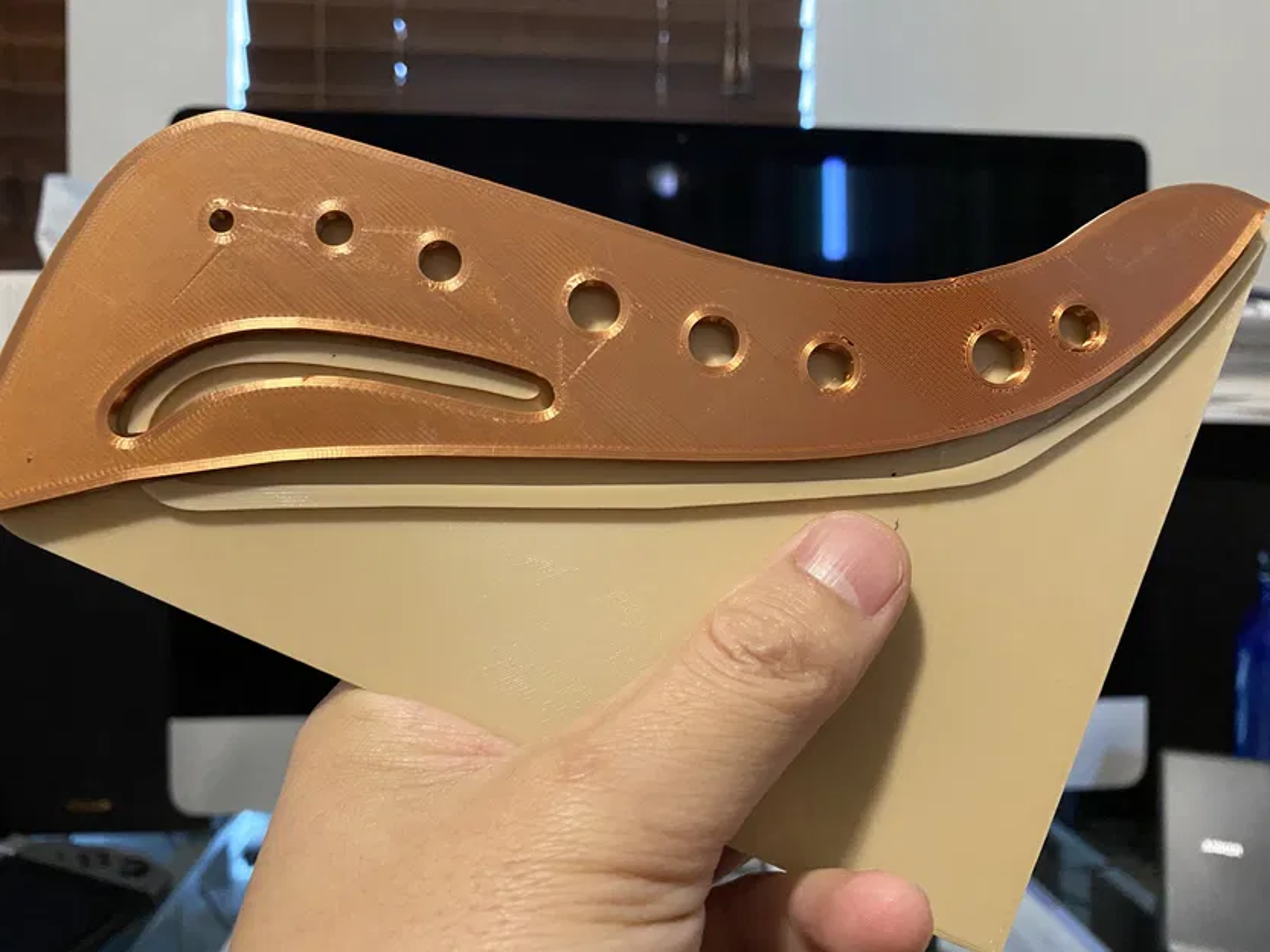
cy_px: 476
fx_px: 954
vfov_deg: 53.1
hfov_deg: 67.3
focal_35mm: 26
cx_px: 635
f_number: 1.8
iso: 500
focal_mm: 4.25
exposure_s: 1/30
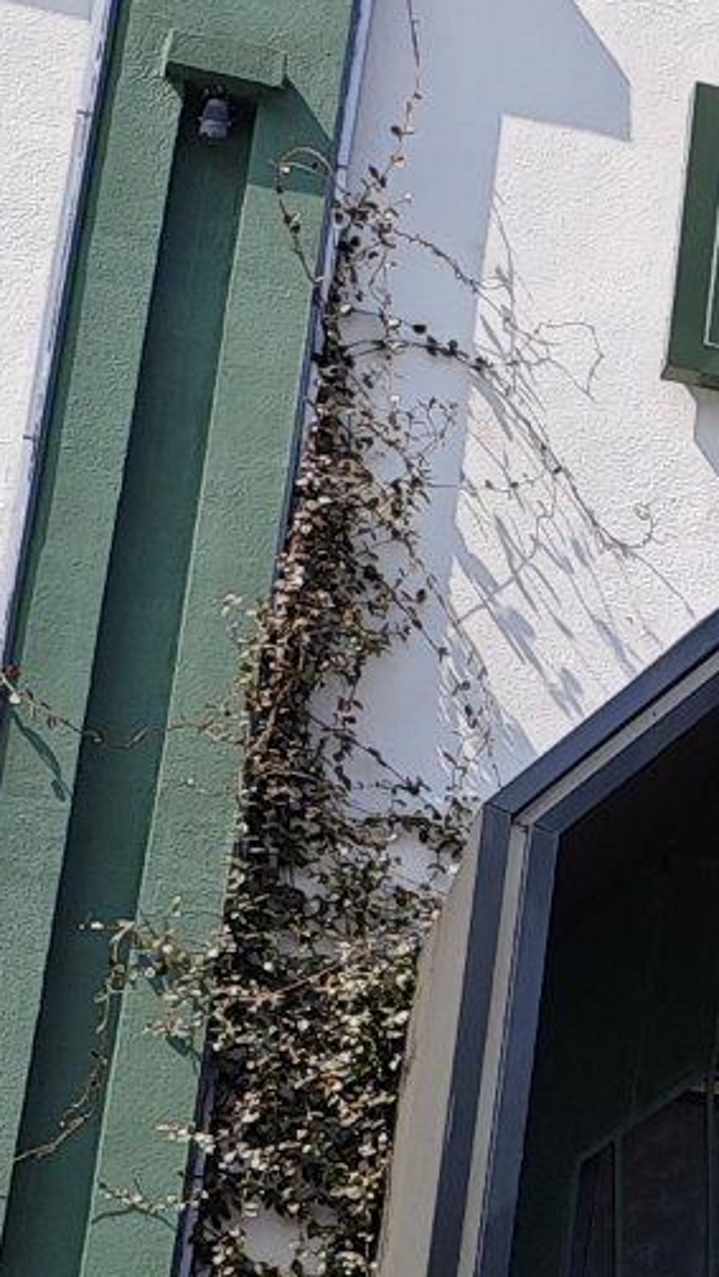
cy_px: 996
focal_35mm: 136
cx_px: 2040
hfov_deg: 7.9
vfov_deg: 15.7
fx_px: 4609
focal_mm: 8.7
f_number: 1.9
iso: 50
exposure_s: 1/2000
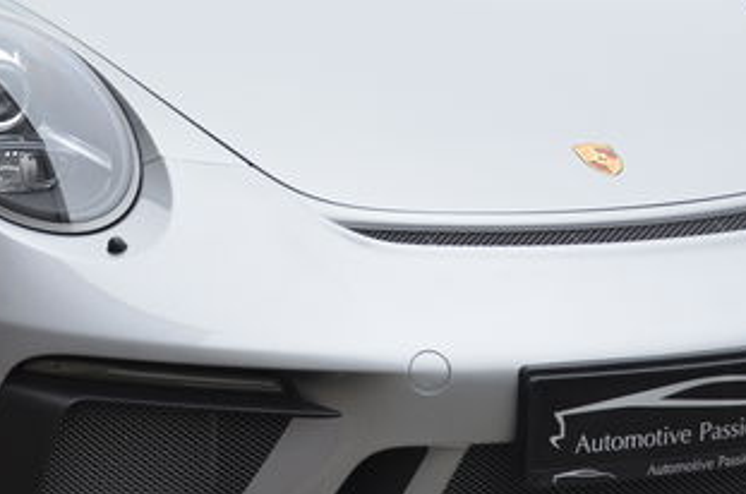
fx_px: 2295
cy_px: 201
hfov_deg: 18.4
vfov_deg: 12.3
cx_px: 242
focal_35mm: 111
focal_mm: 30
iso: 800
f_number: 4.5
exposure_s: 1/40
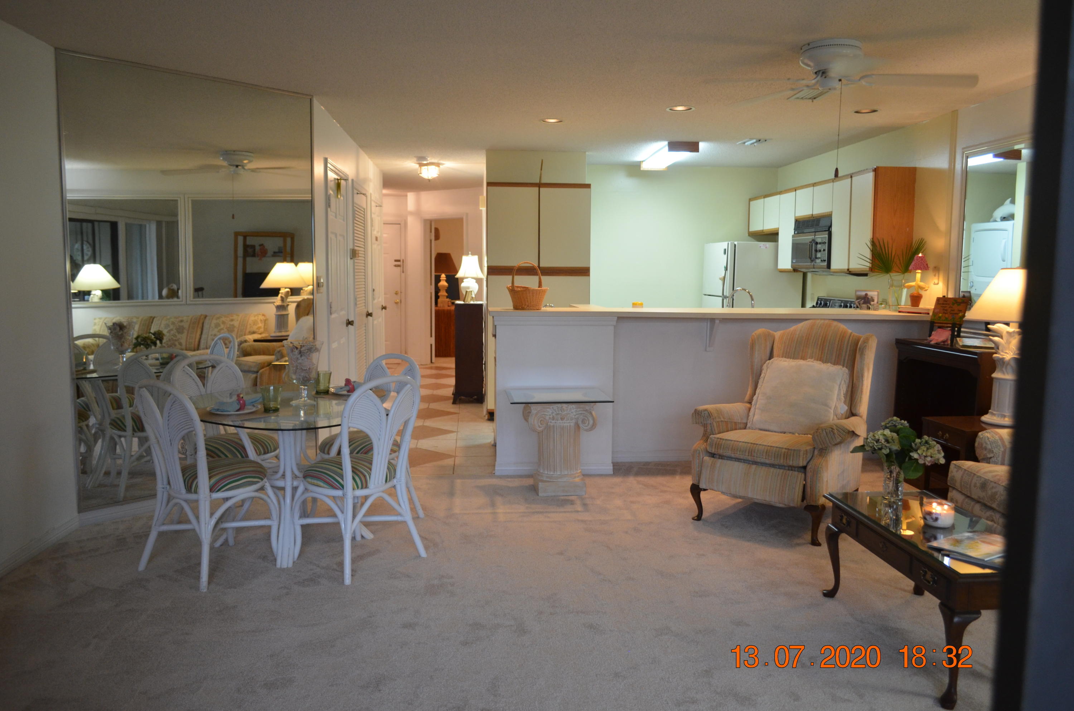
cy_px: 356
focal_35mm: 27
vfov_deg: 47.7
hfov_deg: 67.5
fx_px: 804
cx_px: 537
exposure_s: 1/60
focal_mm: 18
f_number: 4
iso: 720
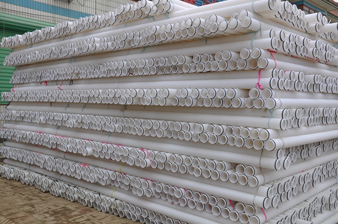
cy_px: 112
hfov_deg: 53.2
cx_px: 169
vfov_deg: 36.8
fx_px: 338
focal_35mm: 36
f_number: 7.1
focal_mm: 24
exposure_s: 1/200
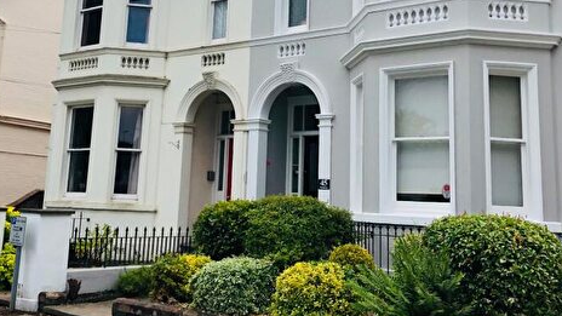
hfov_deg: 44.5
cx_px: 256
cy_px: 64
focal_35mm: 46
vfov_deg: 25.5
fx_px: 685
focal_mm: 3.99
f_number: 1.8
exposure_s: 1/2404
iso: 20
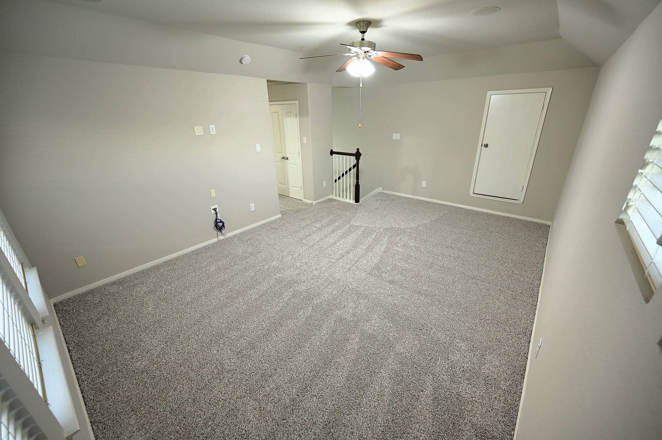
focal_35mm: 14
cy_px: 220
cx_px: 331
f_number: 4
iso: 720
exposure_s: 1/15
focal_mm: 14
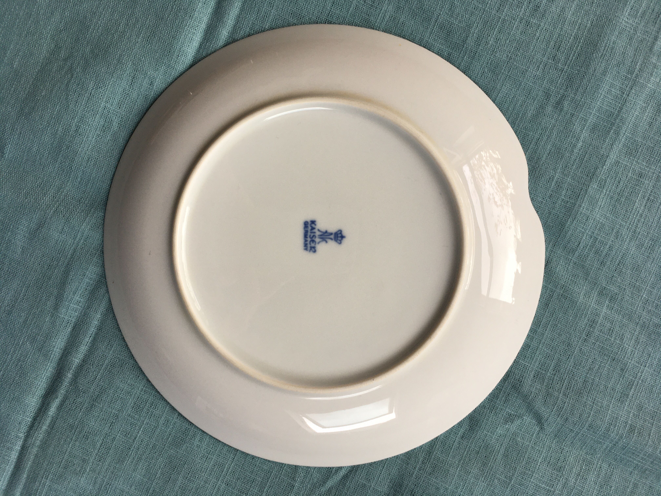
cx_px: 330
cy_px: 248
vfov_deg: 48.2
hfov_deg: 61.7
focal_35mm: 29
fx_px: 554
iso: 32
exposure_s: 1/50
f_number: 2.2
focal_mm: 4.15
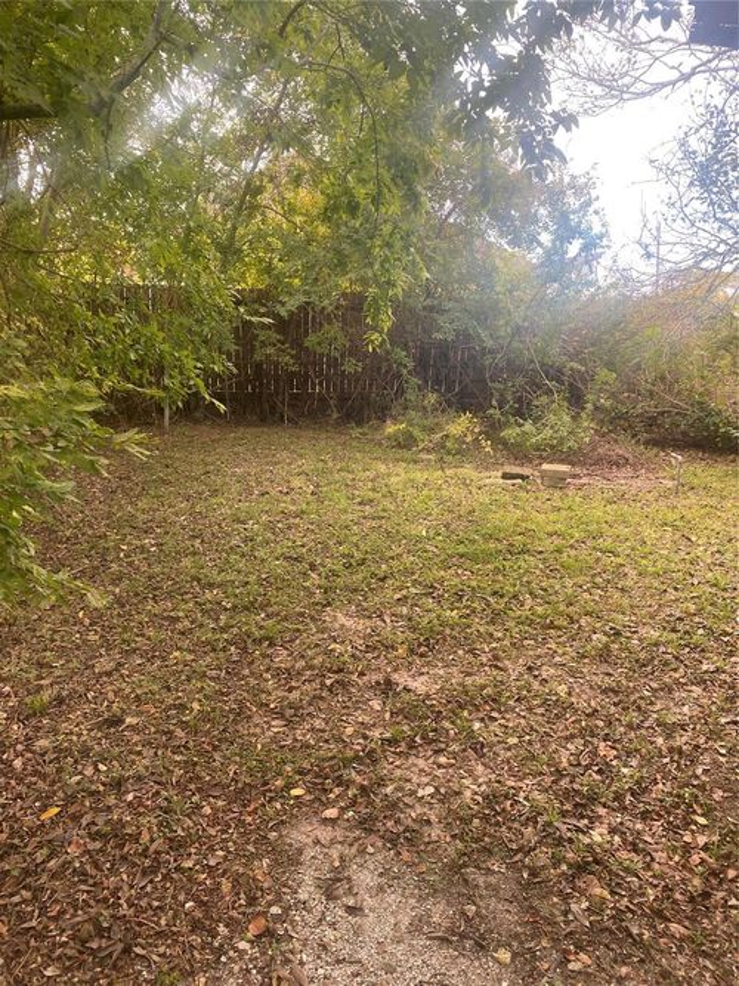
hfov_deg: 53.0
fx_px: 740
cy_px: 493
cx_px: 370
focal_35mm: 26
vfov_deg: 67.3
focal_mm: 4.25
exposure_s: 1/122
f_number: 1.8
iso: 40
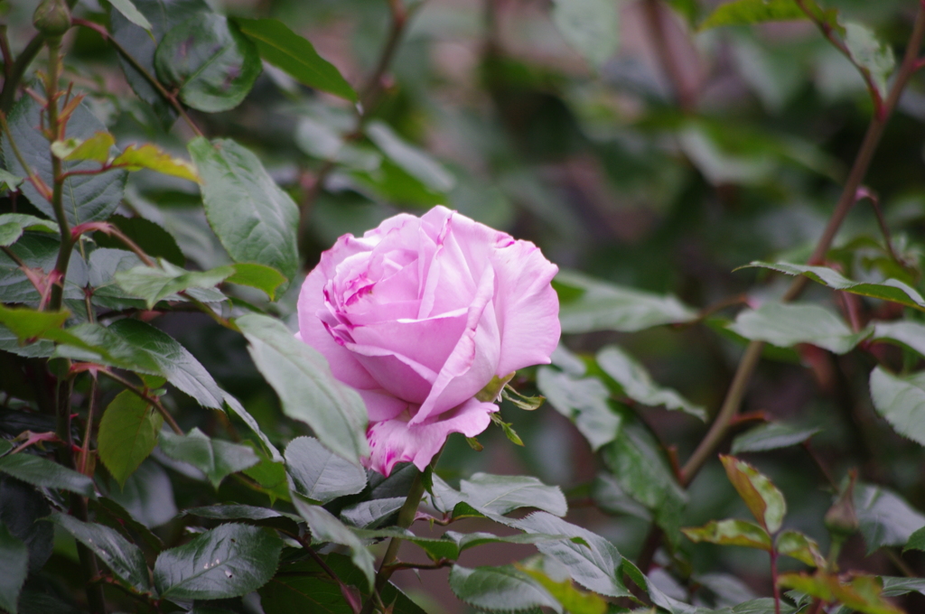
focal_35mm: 450
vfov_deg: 3.0
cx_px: 462
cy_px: 307
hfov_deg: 4.6
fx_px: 11548
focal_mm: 300
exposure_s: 1/200
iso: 400
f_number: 5.8
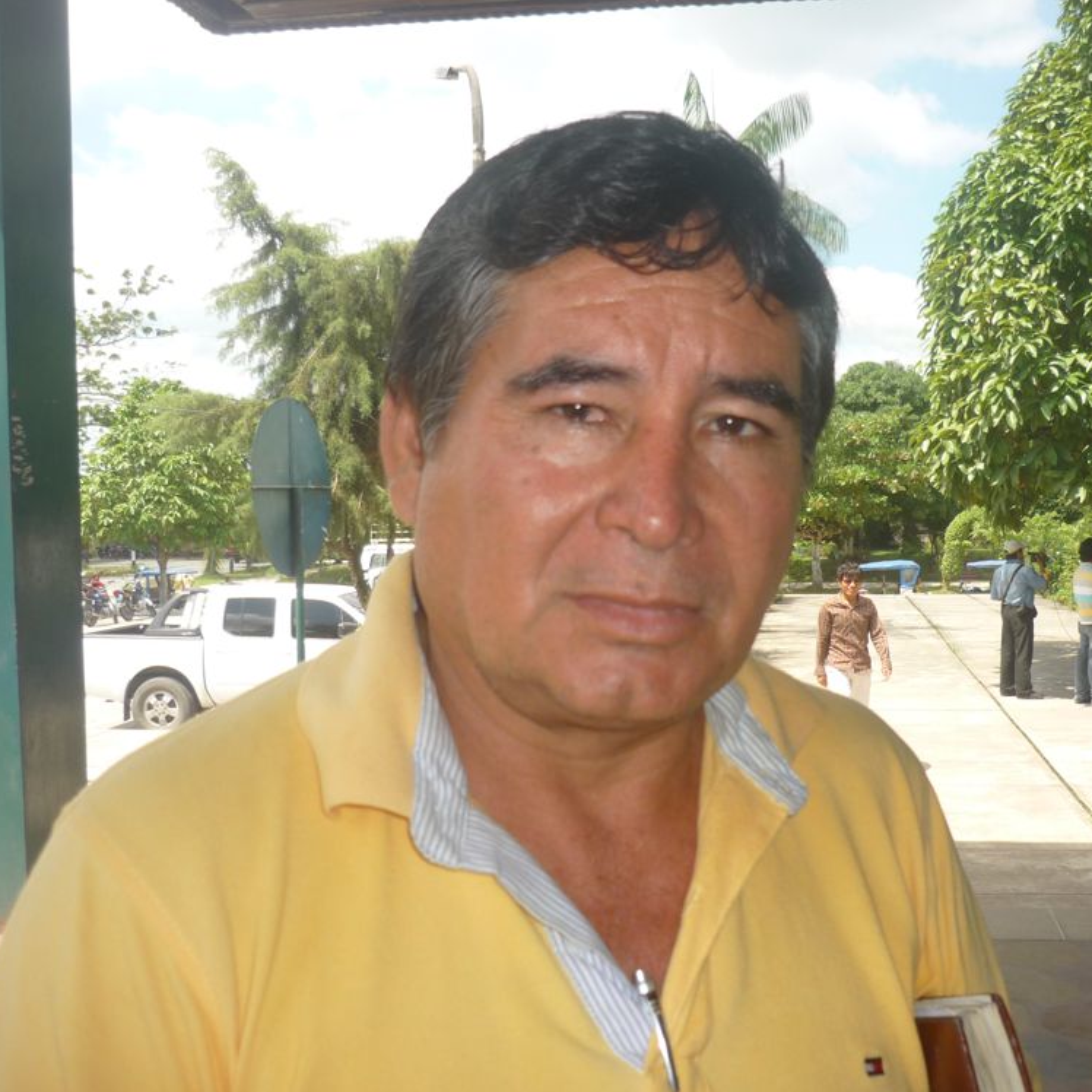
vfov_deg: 42.8
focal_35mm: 39
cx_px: 642
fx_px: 1392
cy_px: 546
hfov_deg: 42.7
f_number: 2.8
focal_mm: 5.5
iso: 100
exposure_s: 1/640
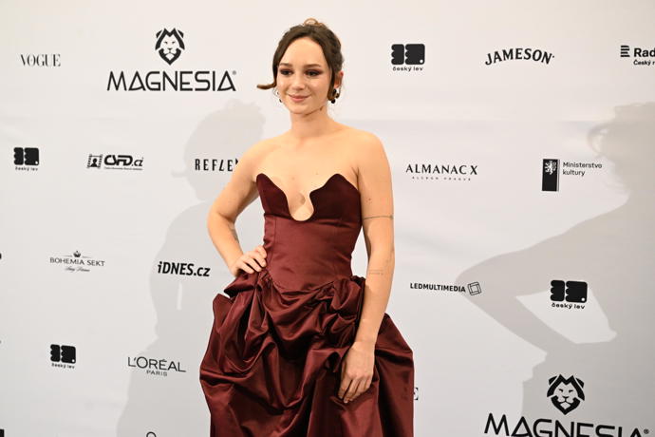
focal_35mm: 49
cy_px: 218
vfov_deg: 27.5
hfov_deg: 40.3
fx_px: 891
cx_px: 328
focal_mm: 49
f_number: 5
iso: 3200
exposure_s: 1/160
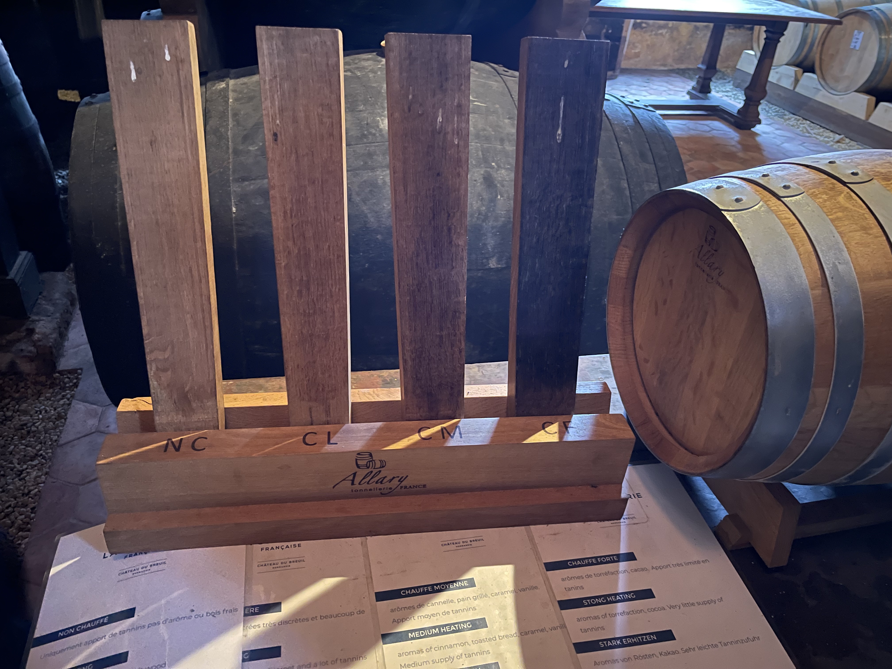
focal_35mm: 26
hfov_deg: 67.3
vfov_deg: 53.1
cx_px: 446
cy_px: 334
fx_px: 670
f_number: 1.6
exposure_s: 1/5
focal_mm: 5.1
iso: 1000
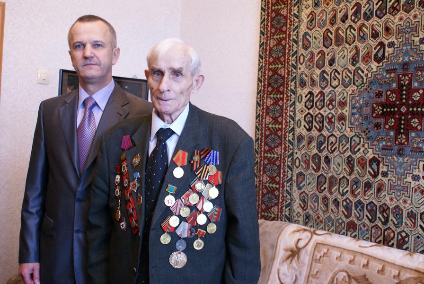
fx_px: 460
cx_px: 212
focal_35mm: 39
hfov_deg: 49.5
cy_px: 142
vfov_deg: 34.3
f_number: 4.5
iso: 400
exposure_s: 1/20
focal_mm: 26
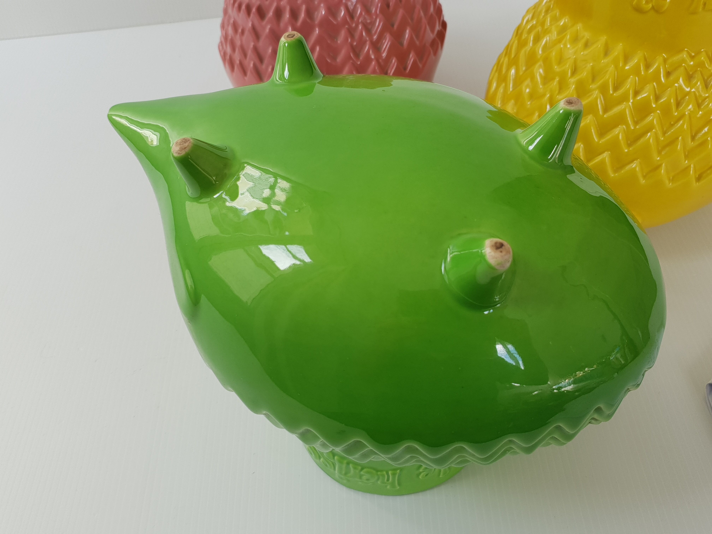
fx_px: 535
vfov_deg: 53.1
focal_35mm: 26
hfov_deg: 67.3
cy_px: 267
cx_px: 356
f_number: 1.5
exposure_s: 1/205
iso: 50
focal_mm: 4.3
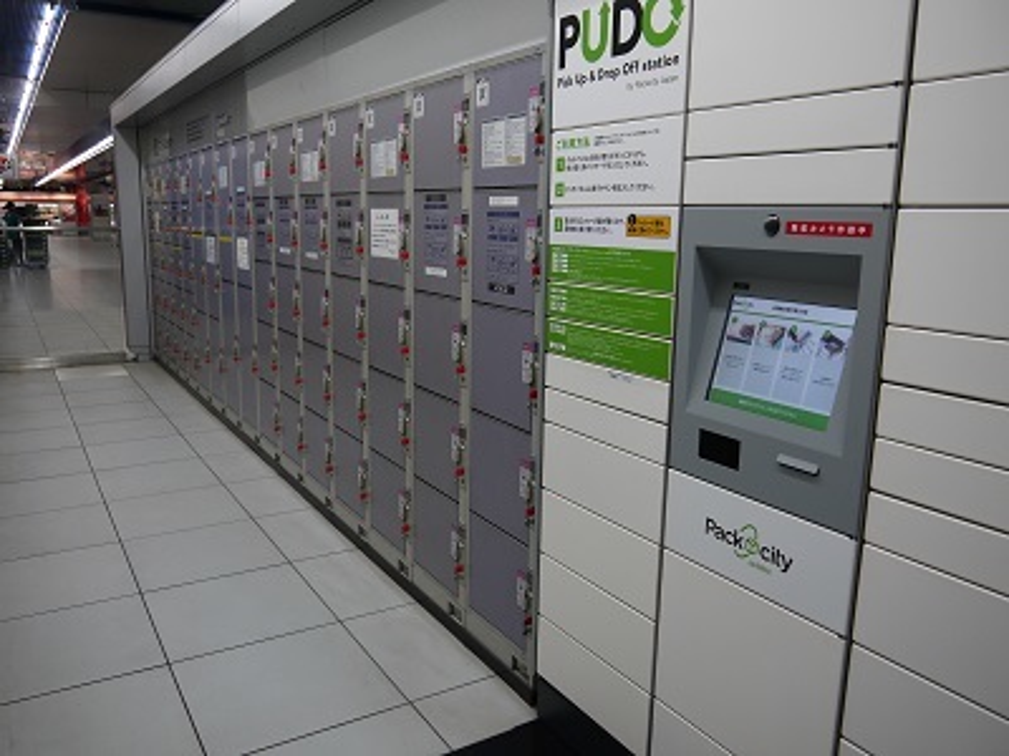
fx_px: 816
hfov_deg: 63.4
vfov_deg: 49.7
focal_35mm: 28
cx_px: 504
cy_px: 378
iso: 160
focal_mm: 14
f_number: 3.5
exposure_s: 1/60
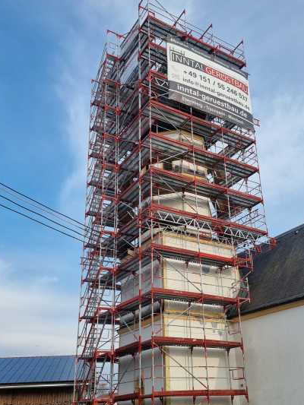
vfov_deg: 51.2
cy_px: 225
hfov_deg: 39.5
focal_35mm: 36
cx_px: 185
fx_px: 421
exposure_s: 1/524
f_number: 1.8
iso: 50
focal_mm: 6.7
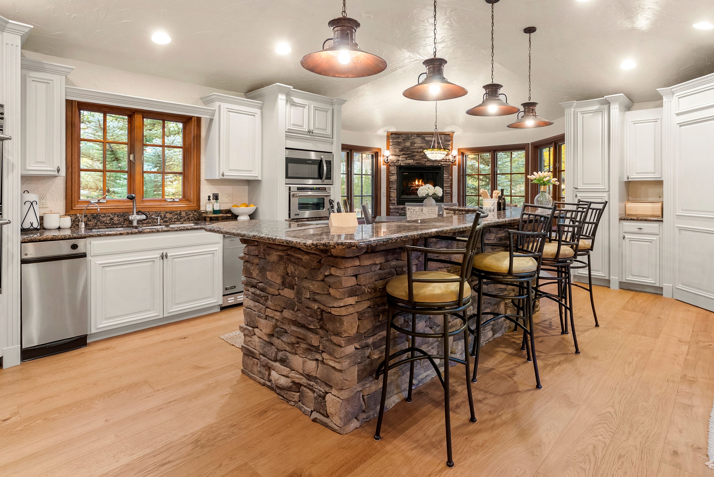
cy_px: 199
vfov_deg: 63.9
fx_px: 379
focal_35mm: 19
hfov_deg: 86.3
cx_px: 390
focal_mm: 15.1
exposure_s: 1/1.25
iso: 250
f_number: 6.3
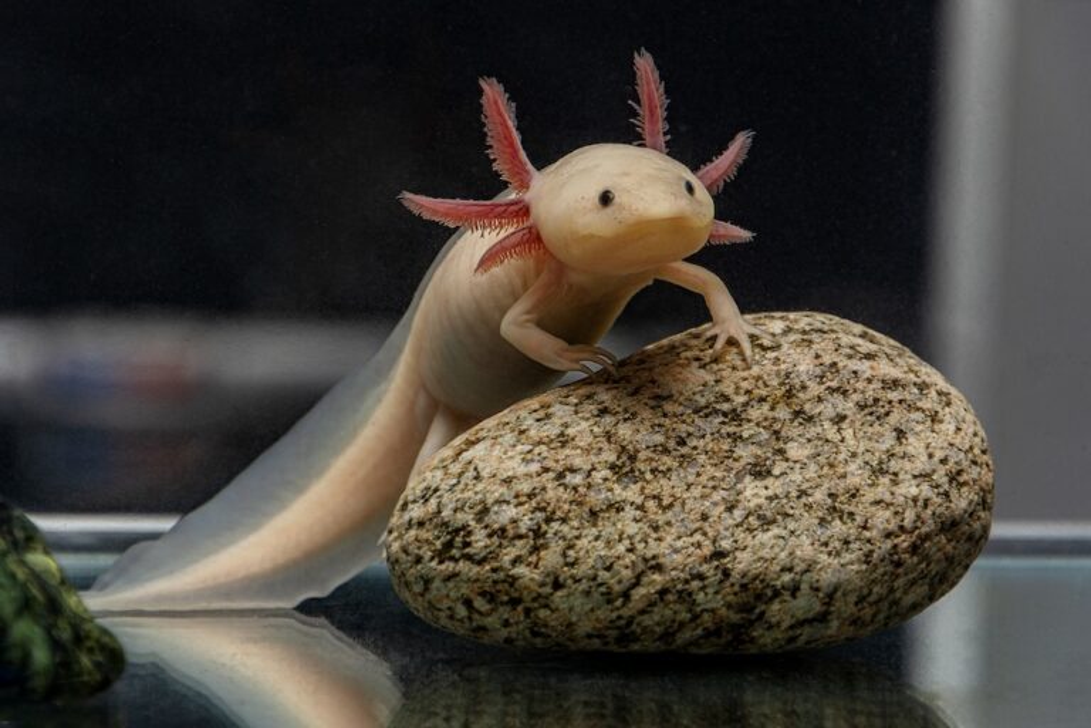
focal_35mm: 158
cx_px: 546
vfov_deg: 8.7
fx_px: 4773
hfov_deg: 13.0
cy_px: 364
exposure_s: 1/250
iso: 100
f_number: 5.6
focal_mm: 105
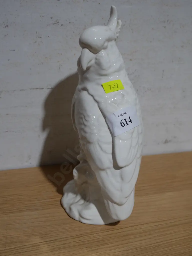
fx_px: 355
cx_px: 96
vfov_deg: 39.6
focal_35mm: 48
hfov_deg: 30.3
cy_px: 128
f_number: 5.2
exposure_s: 1/60
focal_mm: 24
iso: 250
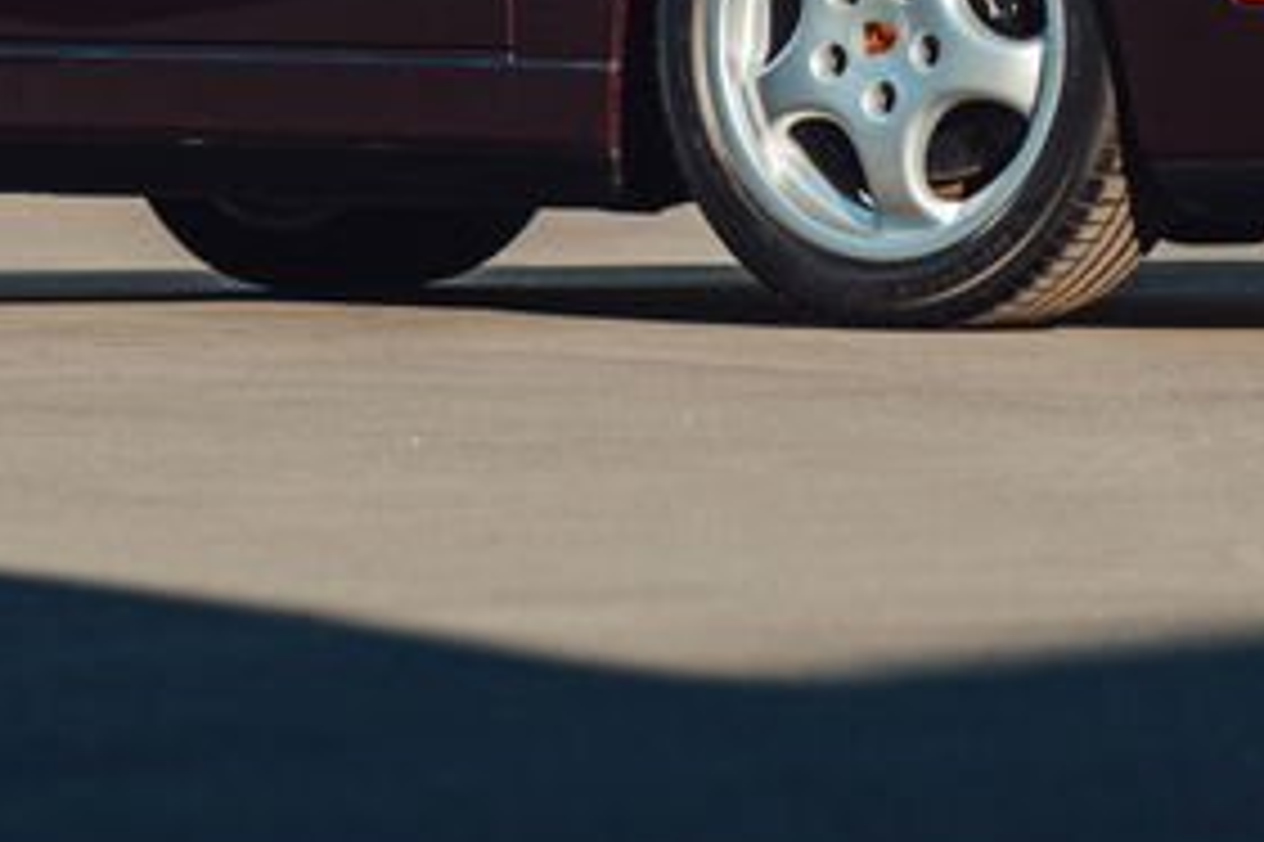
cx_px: 634
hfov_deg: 4.2
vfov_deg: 2.8
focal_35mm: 492
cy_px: -299
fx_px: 17264
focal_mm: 135
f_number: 5.6
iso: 200
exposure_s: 1/250
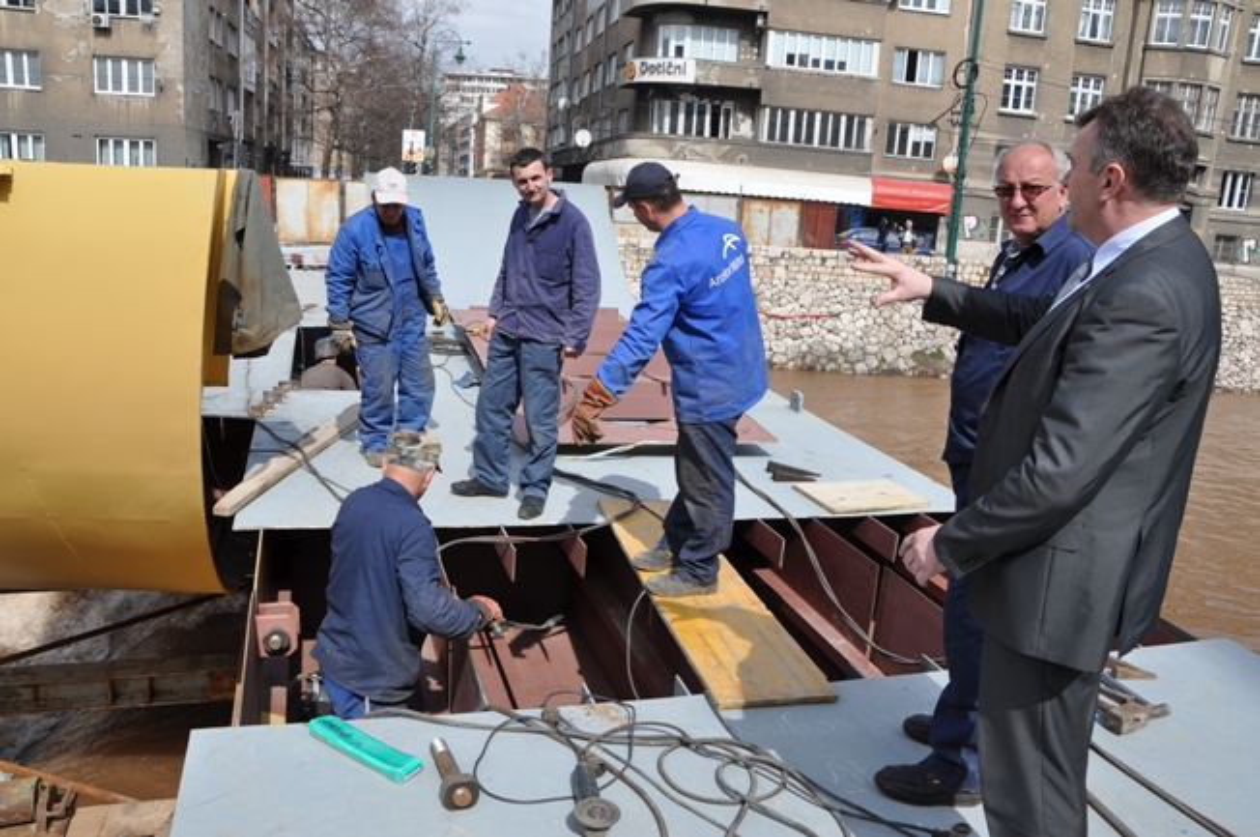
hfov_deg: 67.4
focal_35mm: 27
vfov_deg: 47.8
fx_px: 944
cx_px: 630
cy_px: 418
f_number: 9
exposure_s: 1/320
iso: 200
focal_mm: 18
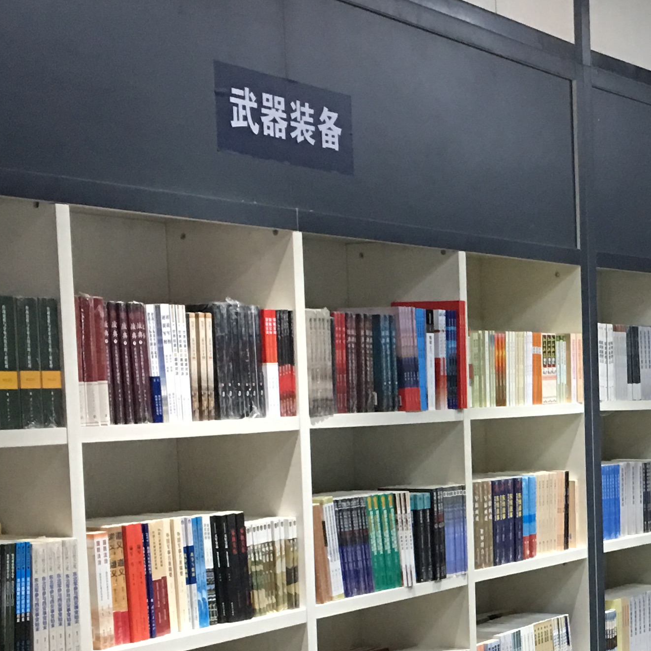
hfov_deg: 21.1
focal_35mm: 78
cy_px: 544
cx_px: 716
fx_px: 1660
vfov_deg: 21.8
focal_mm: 4.15
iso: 100
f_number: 2.2
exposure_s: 1/17
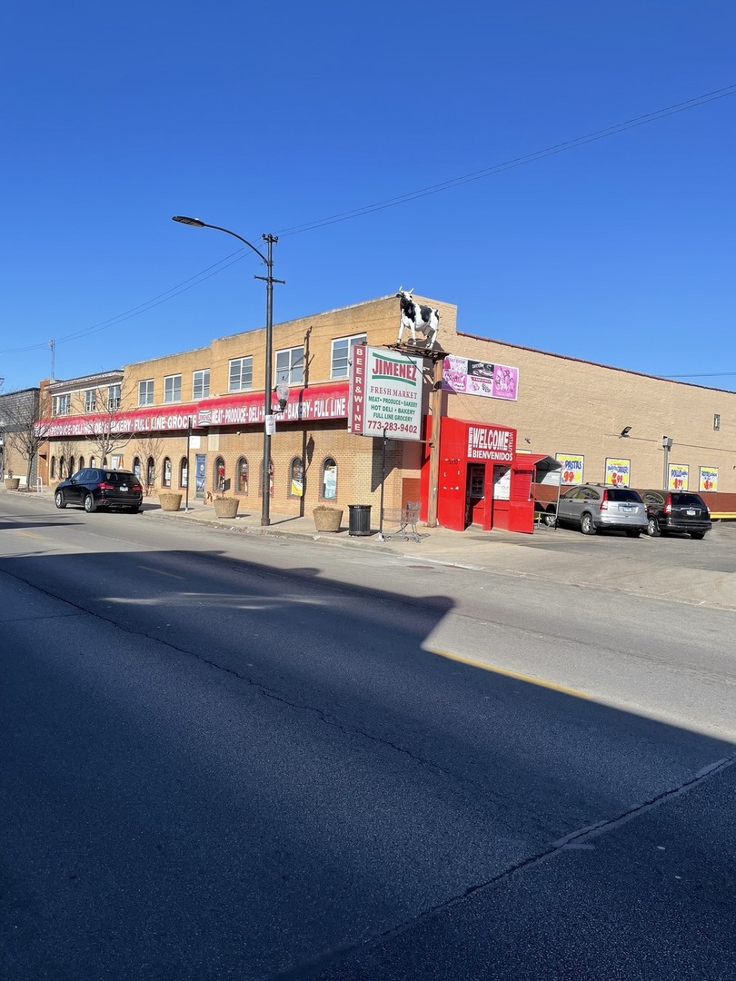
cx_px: 368
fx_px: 737
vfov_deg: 67.3
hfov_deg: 53.1
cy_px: 490
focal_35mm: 26
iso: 32
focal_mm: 4.2
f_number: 1.6
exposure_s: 1/4000
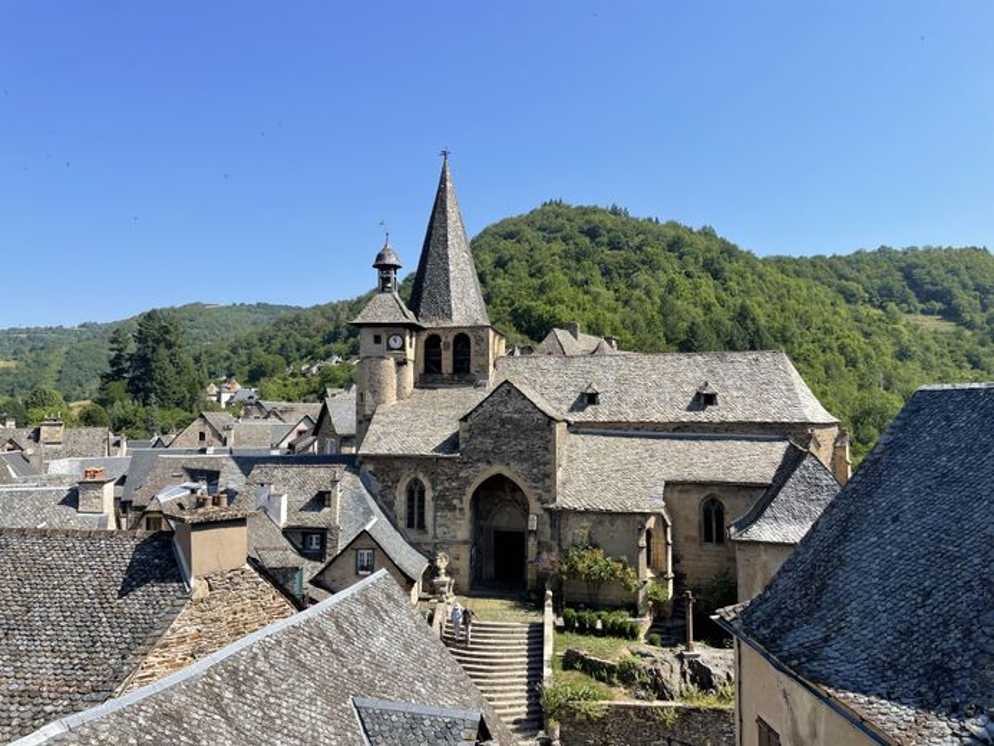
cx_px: 497
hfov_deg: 67.3
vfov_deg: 53.1
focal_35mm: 26
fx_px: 747
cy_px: 373
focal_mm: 4.2
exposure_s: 1/2681
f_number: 1.6
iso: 32
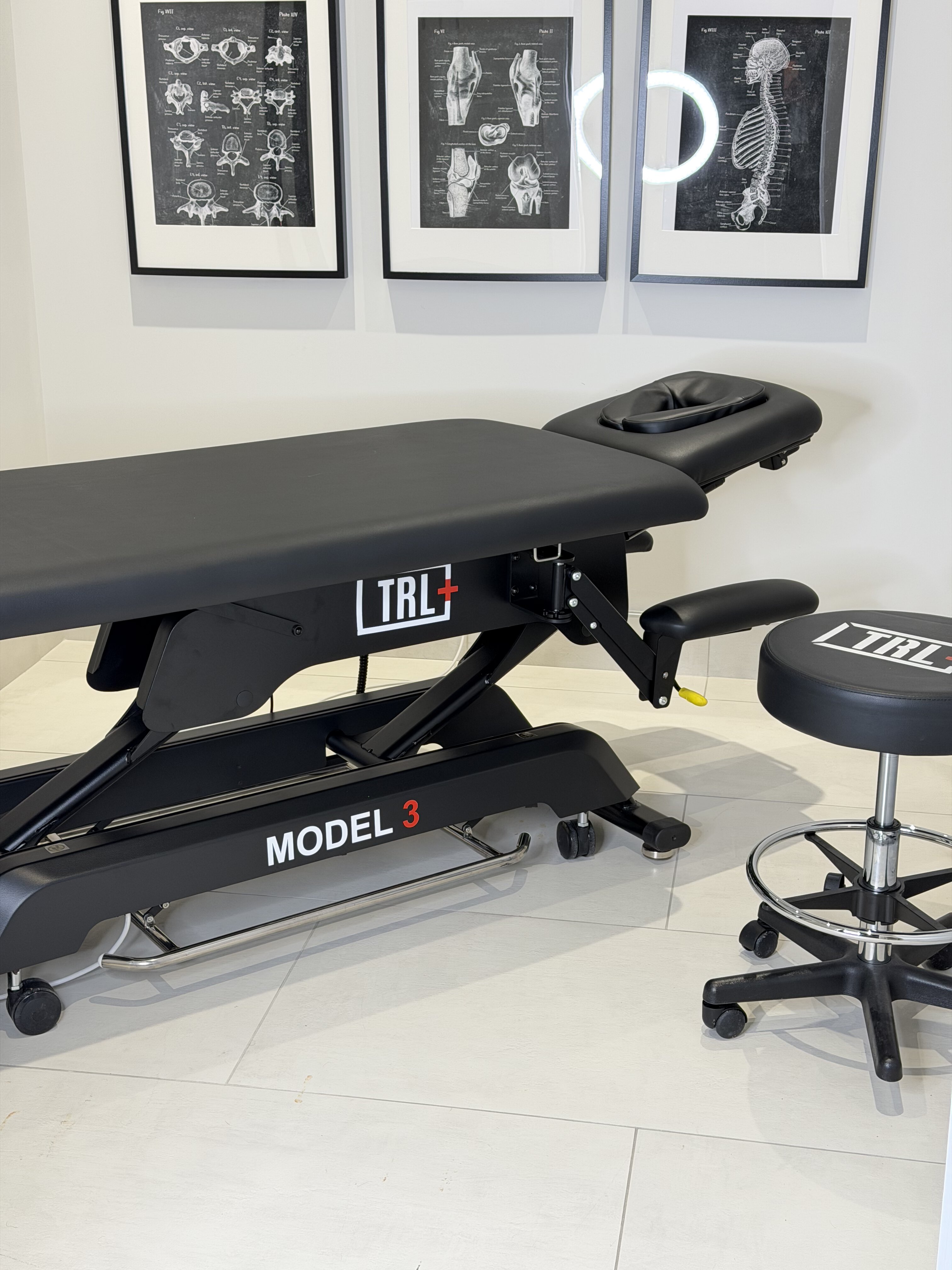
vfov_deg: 39.7
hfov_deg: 30.3
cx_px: 476
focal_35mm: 48
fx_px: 1760
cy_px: 635
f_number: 1.78
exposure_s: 1/60
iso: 100
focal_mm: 6.76
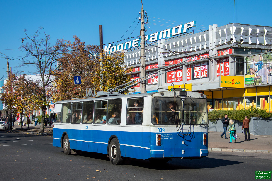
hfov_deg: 35.1
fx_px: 430
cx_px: 136
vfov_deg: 23.7
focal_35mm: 57
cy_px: 90
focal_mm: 38
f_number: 8
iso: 100
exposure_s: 1/800
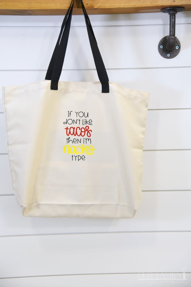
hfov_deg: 20.9
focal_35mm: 65
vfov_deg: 30.9
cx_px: 96
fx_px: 517
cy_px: 144
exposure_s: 1/60
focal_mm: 65
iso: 900
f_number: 4
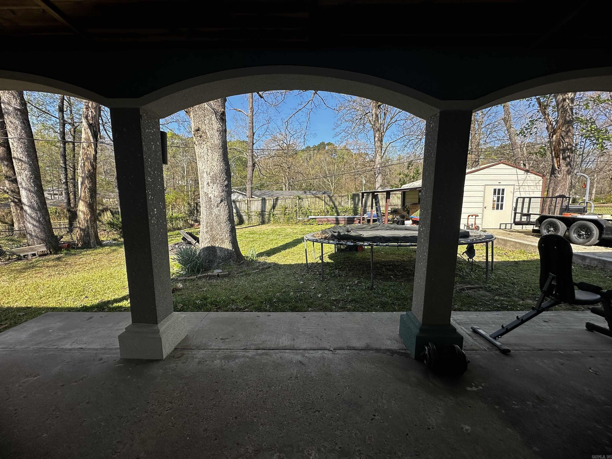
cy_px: 230
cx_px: 306
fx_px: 248
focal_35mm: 14
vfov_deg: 85.7
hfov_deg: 102.1
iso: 40
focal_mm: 2.22
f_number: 2.2
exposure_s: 1/744
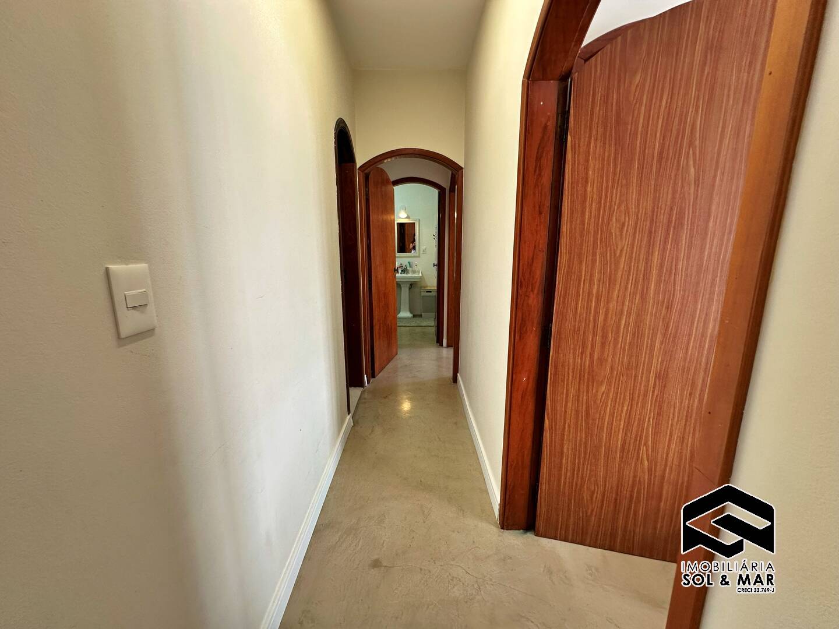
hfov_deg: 102.1
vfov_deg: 85.7
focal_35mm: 14
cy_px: 314
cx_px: 420
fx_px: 339
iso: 200
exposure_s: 1/120
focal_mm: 2.22
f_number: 2.2
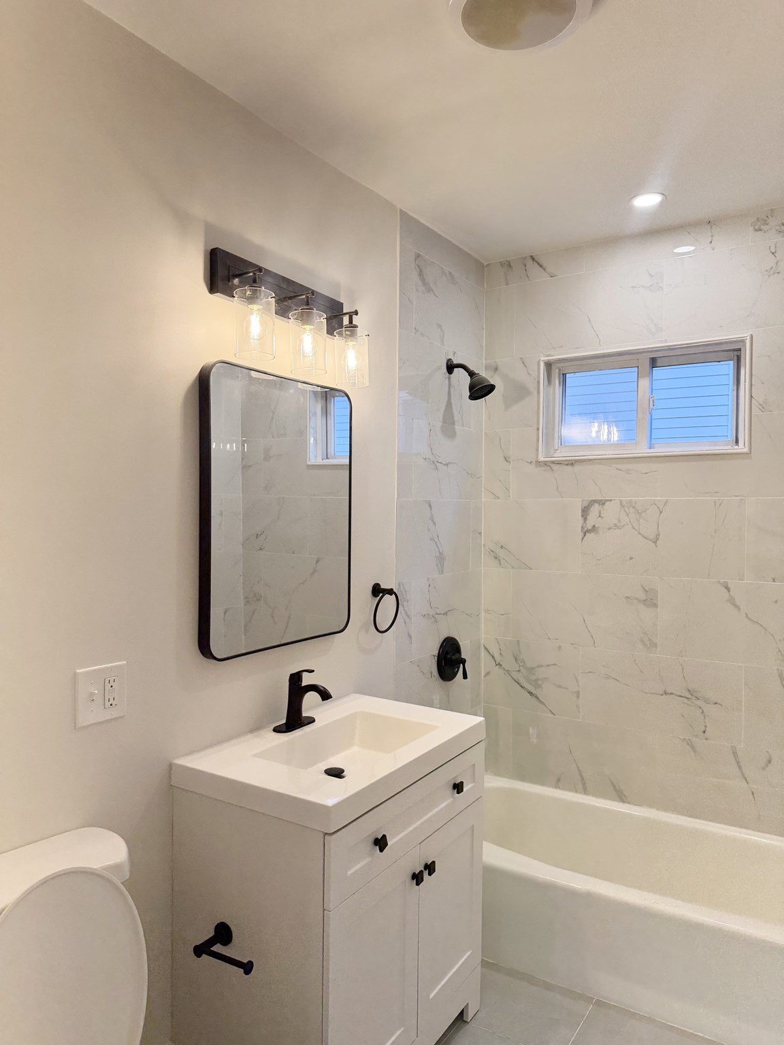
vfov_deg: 71.6
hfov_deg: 56.8
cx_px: 392
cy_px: 522
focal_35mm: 24
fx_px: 725
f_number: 1.78
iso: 100
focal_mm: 6.76
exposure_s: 1/193
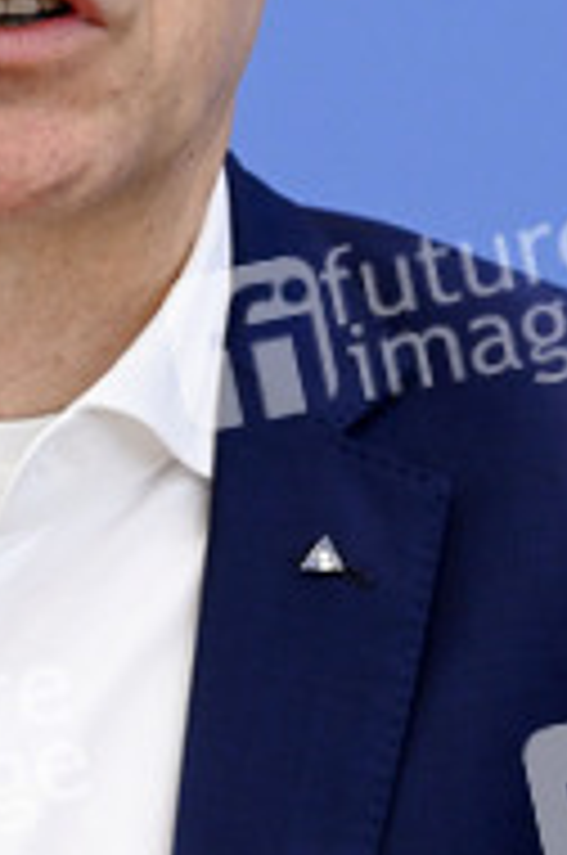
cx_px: -14
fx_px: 7231
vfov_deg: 6.8
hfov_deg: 4.5
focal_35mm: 305
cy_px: 99
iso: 4000
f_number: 7.1
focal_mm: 145
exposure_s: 1/500
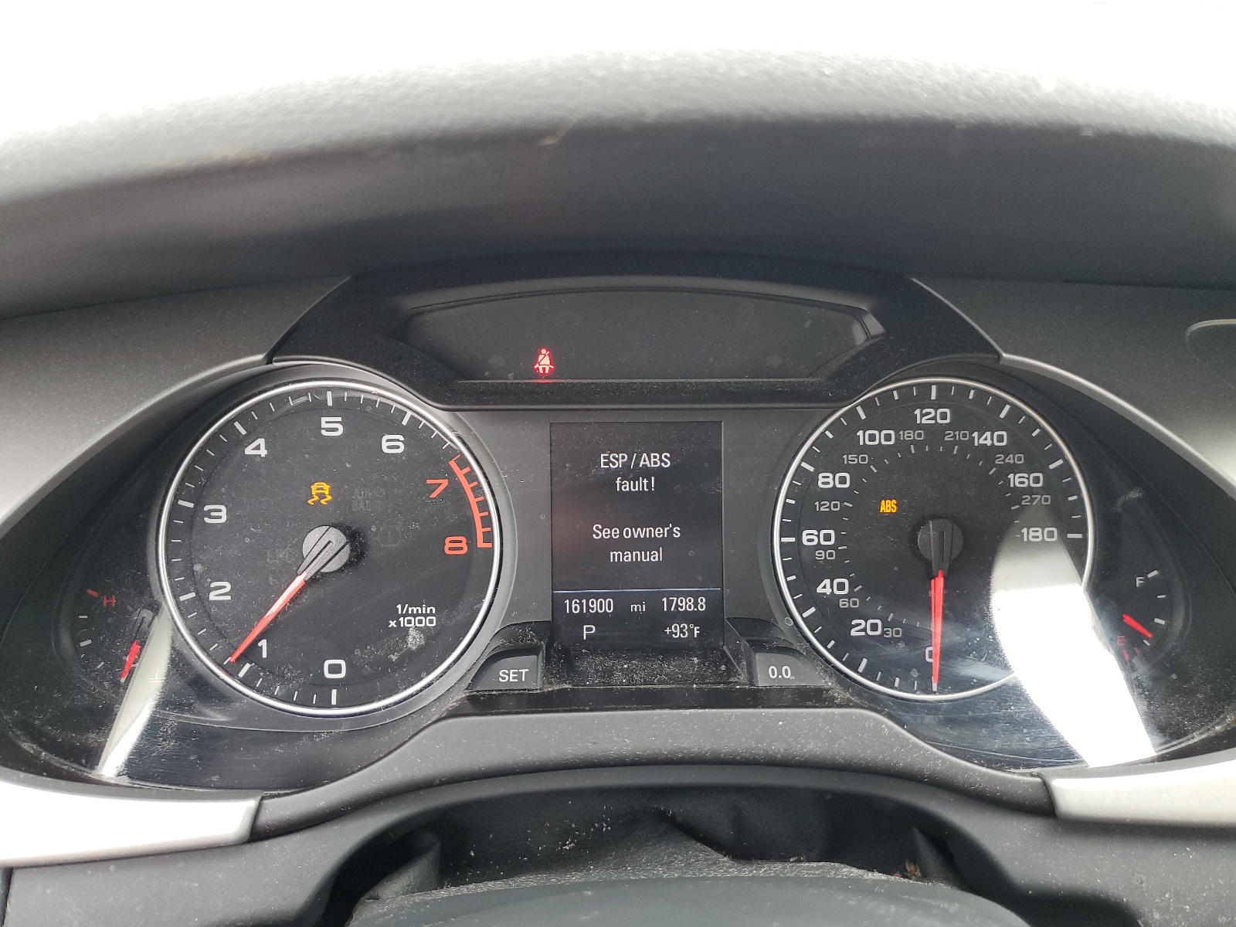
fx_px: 928
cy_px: 464
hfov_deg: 67.3
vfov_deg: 53.1
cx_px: 618
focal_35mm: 26
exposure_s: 1/120
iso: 85
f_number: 1.5
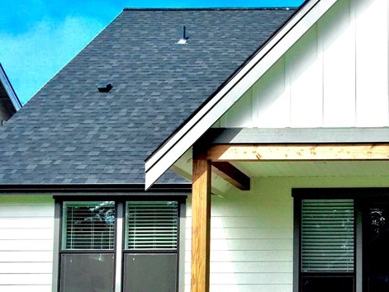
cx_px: 399
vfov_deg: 22.7
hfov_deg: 28.6
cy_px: 265
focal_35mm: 63
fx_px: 709
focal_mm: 4.15
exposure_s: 1/3300
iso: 32
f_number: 2.2
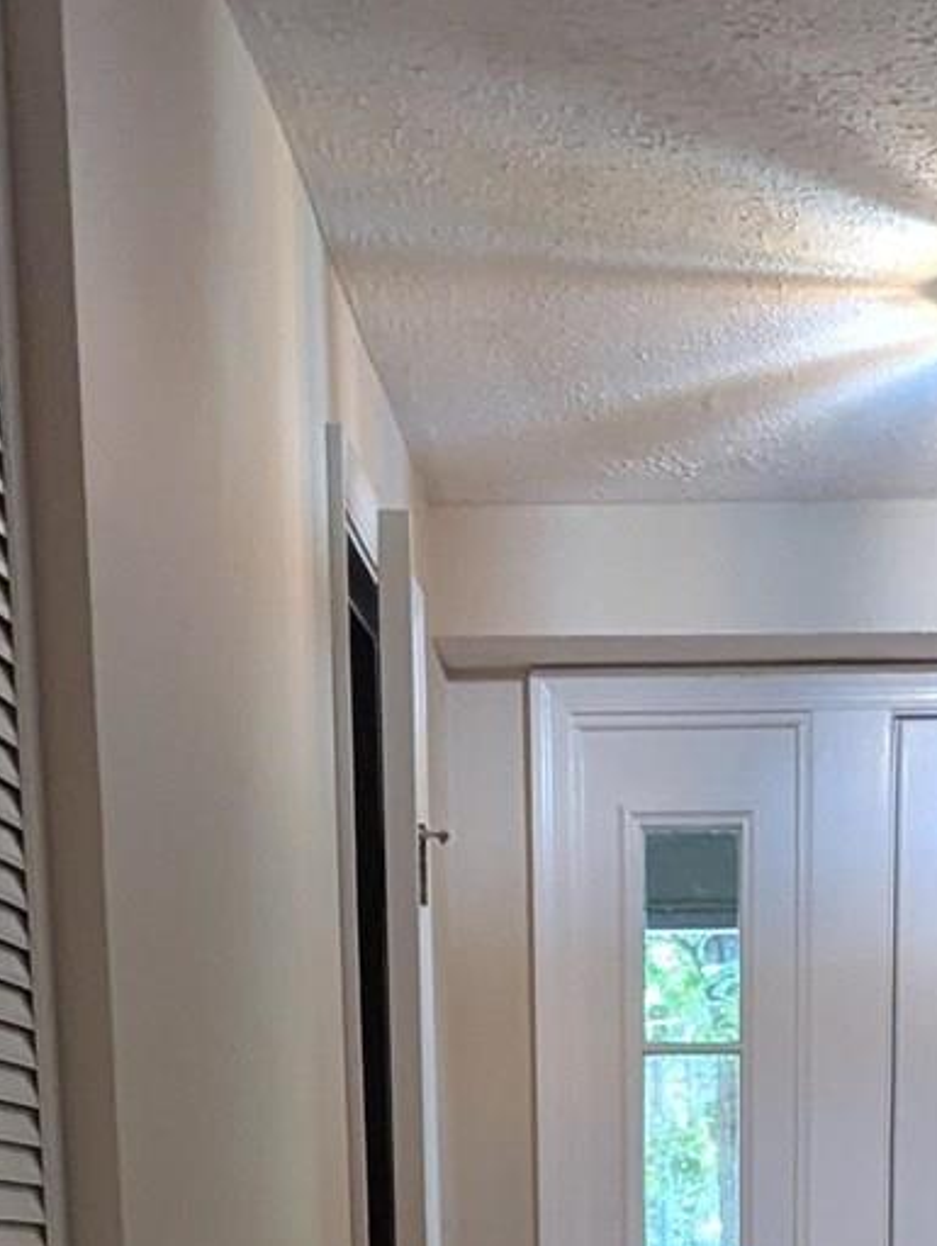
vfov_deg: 21.8
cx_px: 689
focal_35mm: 72
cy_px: 1940
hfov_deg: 20.3
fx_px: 2594
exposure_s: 1/60
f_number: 2.2
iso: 248
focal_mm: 2.35
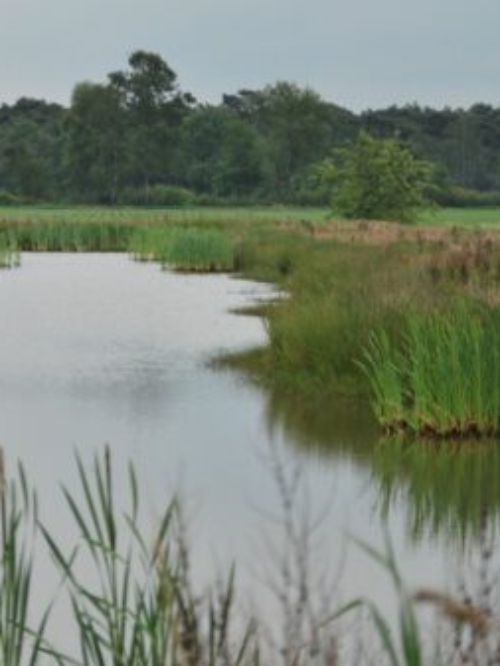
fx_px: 3561
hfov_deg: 8.0
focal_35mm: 185
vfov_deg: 10.7
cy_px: 322
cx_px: 144
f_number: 5.6
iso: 200
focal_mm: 80
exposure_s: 1/500
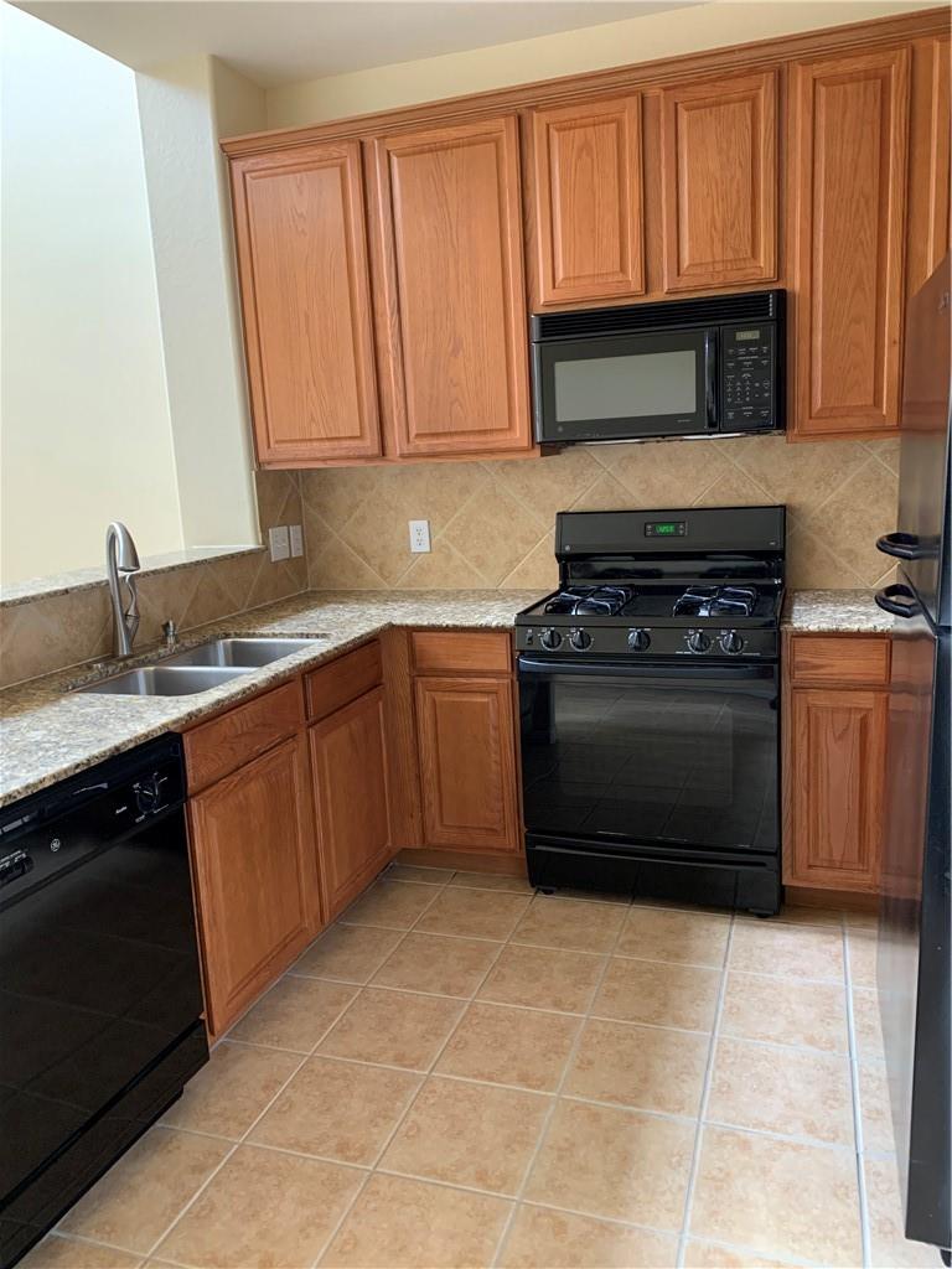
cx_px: 476
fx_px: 953
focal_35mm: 26
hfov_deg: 53.1
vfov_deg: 67.3
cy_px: 634
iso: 200
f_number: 1.8
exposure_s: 1/60
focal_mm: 4.25
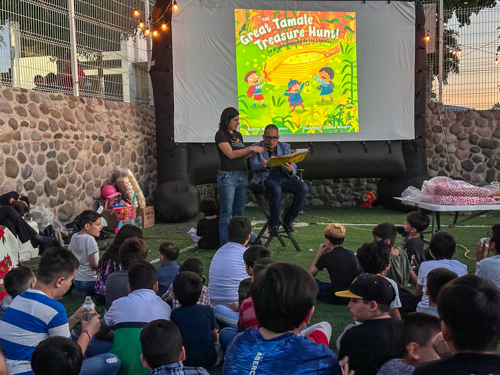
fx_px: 693
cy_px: 188
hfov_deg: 39.7
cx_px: 250
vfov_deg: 30.3
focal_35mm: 48
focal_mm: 6.86
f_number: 1.78
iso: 640
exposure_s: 1/30
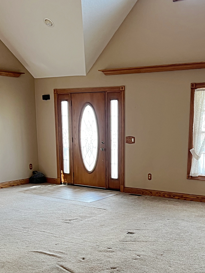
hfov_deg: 31.3
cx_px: 133
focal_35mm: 46
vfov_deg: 40.2
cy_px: 203
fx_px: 363
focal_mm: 5.7
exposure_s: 1/60
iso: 100
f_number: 1.5
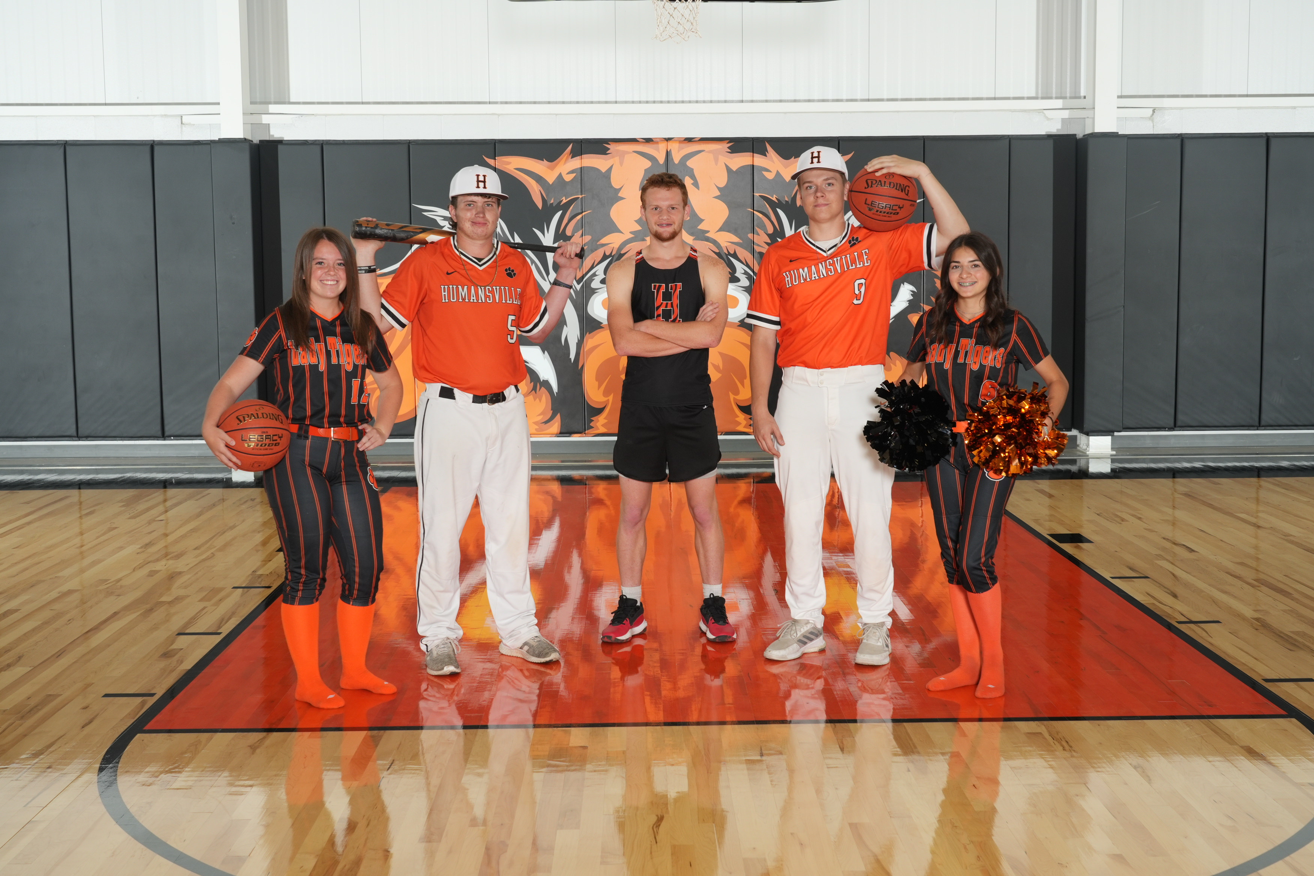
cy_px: 438
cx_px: 657
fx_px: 1679
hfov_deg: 42.7
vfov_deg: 29.2
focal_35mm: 46
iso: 400
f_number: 9
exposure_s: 1/125
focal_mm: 46
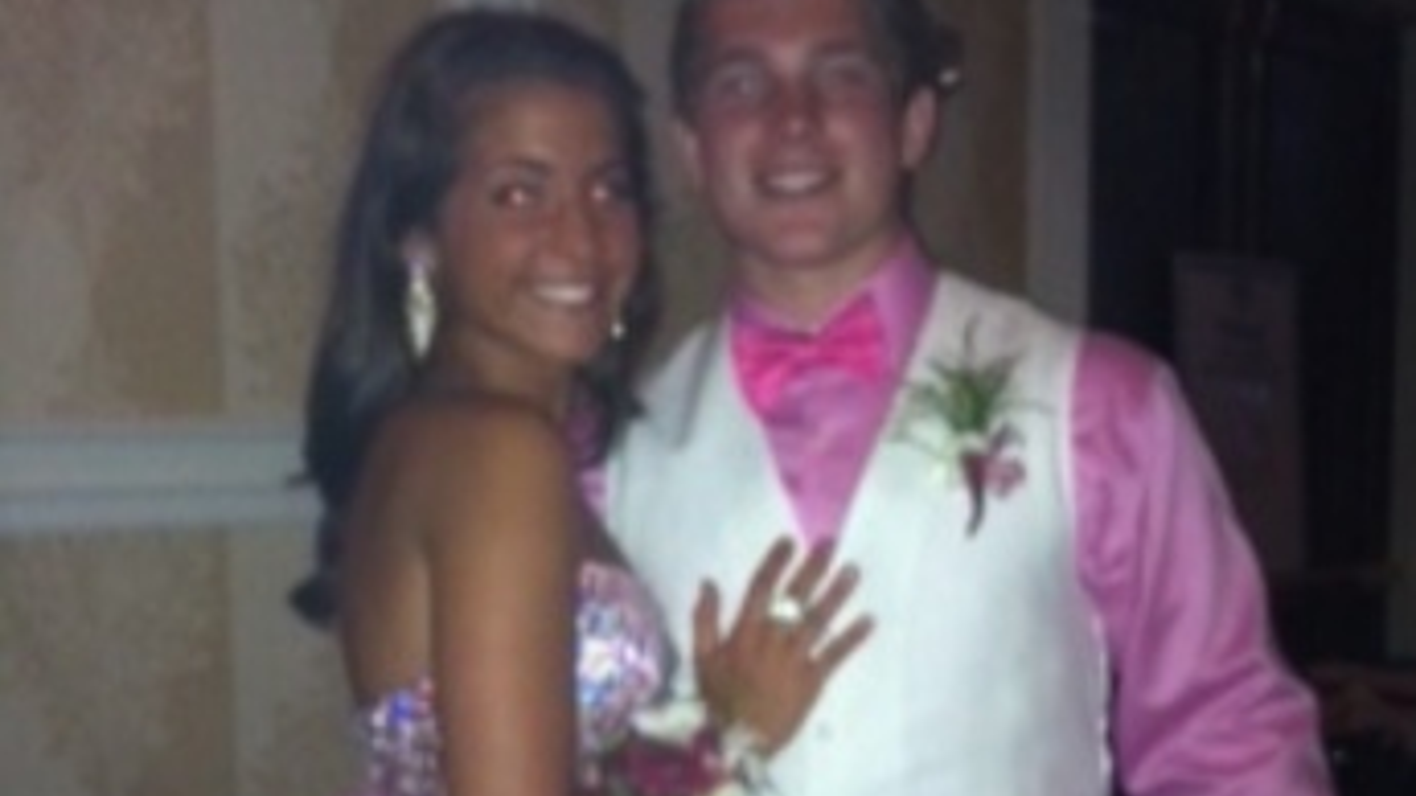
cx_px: 731
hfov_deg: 39.2
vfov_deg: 22.3
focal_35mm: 53
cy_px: 652
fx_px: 1990
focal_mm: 3.85
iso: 320
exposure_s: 1/15
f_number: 2.8
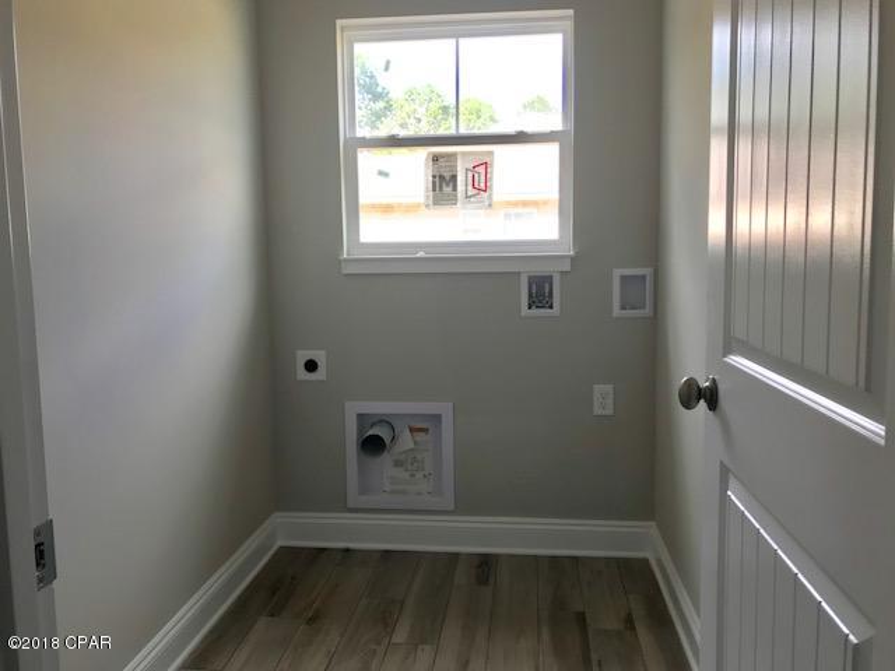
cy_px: 336
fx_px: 724
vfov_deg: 49.7
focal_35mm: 28
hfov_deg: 63.4
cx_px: 448
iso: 40
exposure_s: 1/120
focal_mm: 3.99
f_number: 1.8
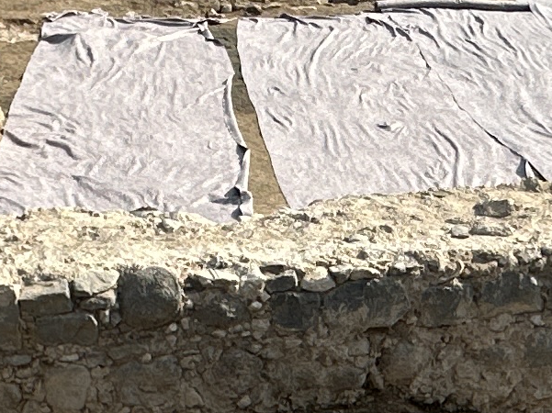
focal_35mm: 94
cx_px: 282
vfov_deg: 15.7
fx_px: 1498
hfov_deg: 20.9
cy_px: 148
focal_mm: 2.22
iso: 40
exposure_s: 1/1147
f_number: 2.2
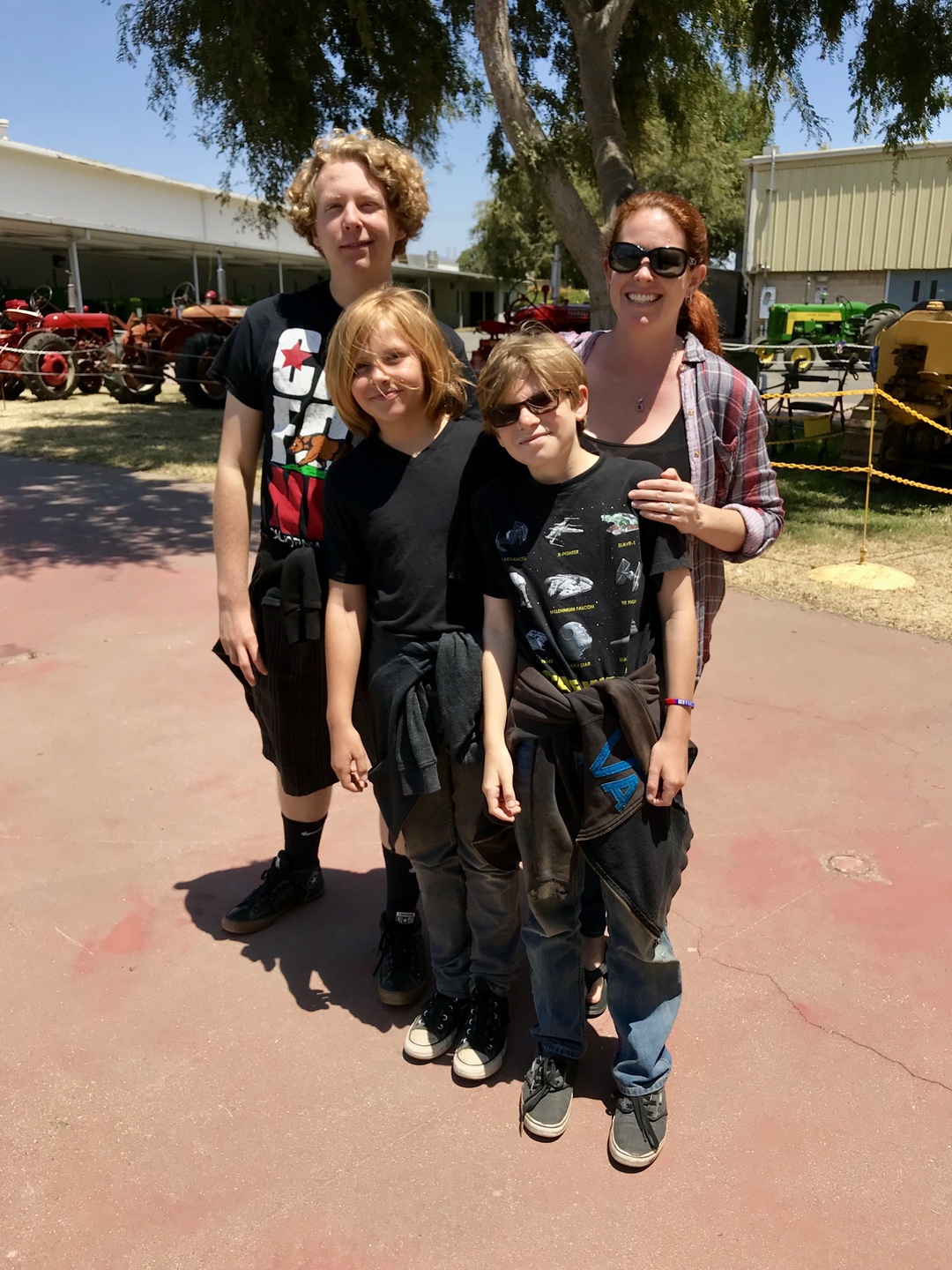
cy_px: 635
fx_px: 1027
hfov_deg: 49.7
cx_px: 476
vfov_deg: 63.4
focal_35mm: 28
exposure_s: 1/1996
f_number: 1.8
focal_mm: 3.99
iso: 20
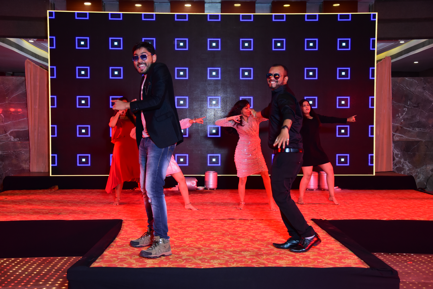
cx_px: 216
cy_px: 144
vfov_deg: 28.1
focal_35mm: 48
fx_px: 577
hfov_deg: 41.1
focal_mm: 32
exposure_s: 1/125
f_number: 4.2
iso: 800
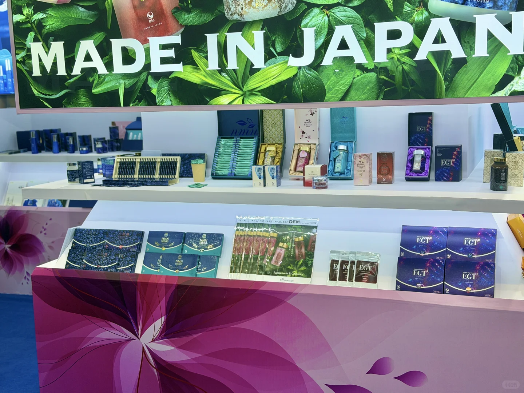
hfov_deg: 39.7
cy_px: 196
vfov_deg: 30.3
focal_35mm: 48
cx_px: 262
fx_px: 727
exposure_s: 1/242
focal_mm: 6.76
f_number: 1.78
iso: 64
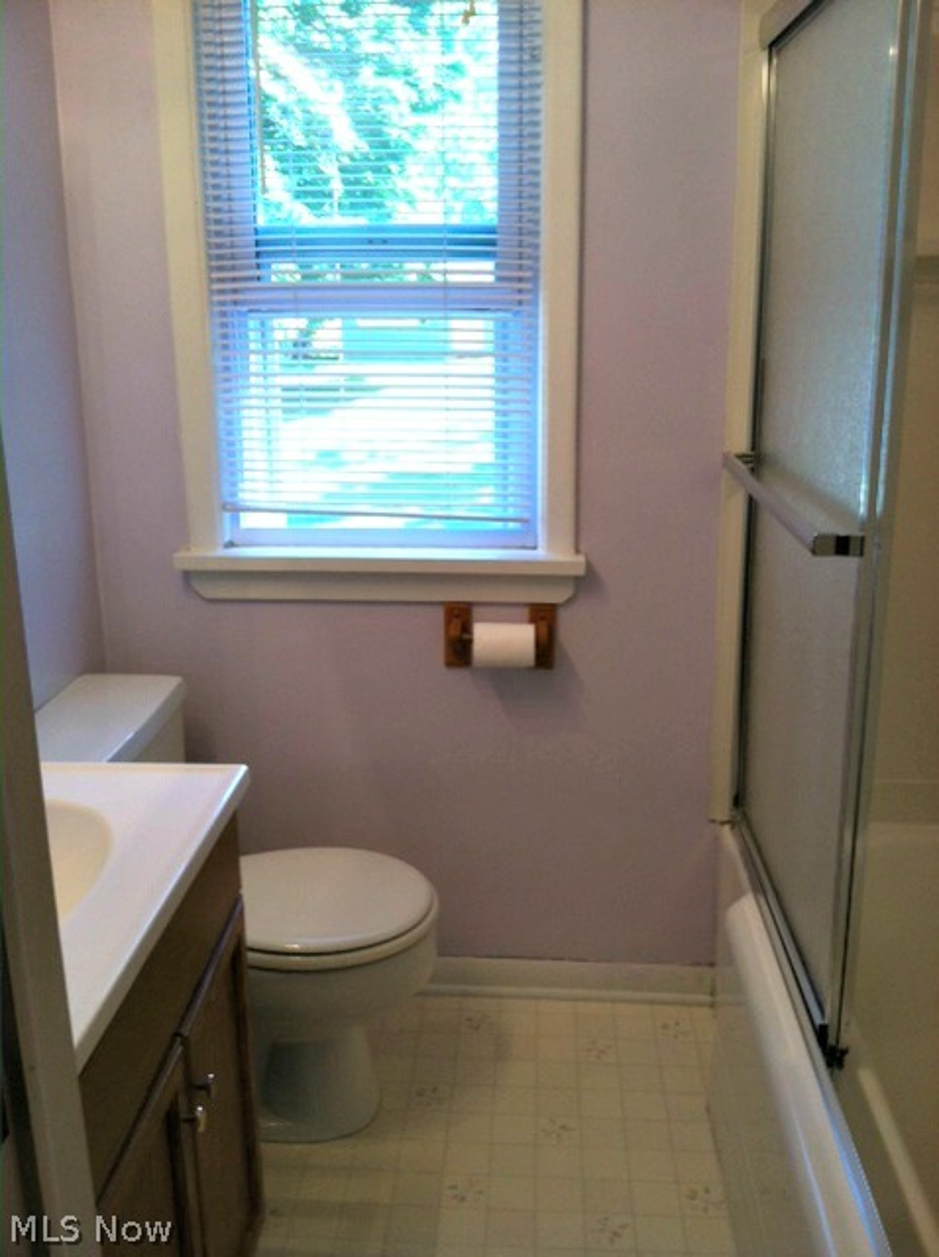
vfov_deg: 52.7
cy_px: 628
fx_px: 1269
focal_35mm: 35
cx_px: 470
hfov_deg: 40.6
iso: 80
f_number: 2.8
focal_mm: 3.85
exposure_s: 1/30
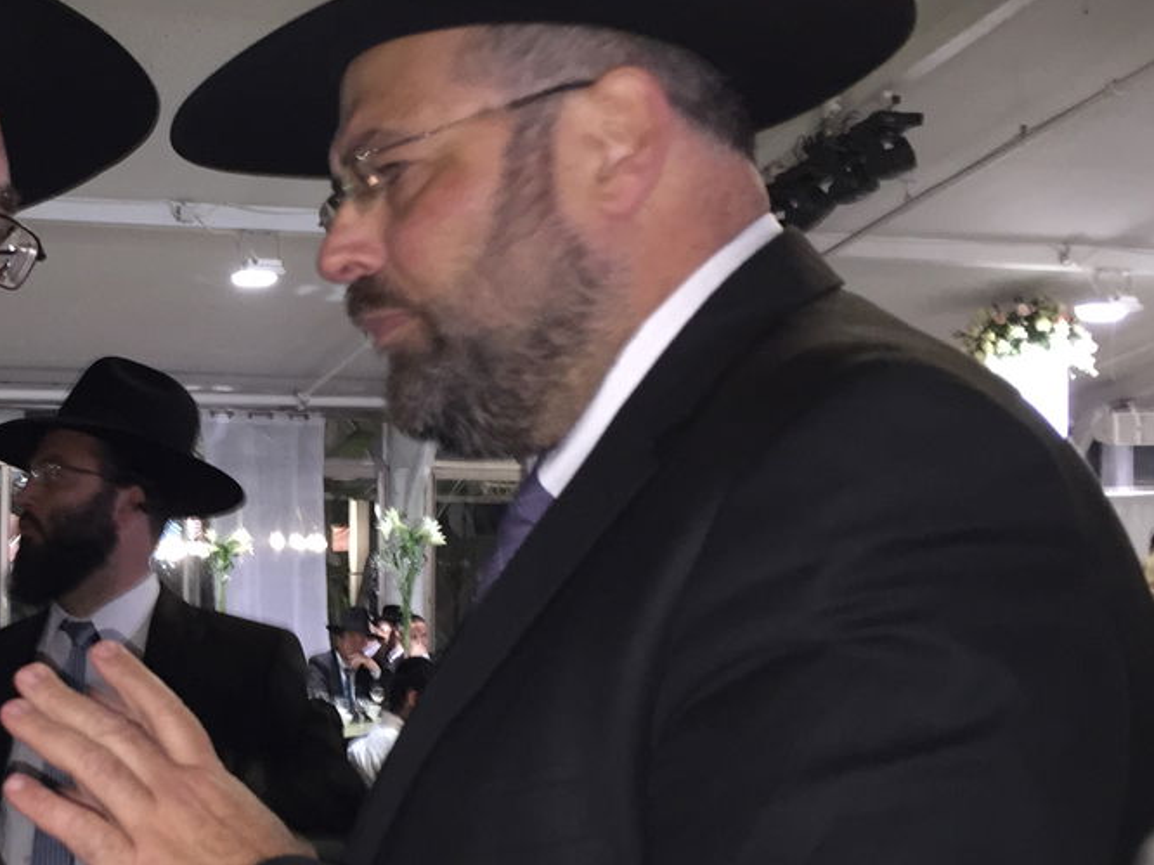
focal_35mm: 61
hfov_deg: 30.4
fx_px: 2033
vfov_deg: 23.9
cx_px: 125
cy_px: 543
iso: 160
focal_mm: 4.15
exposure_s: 1/16
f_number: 2.2
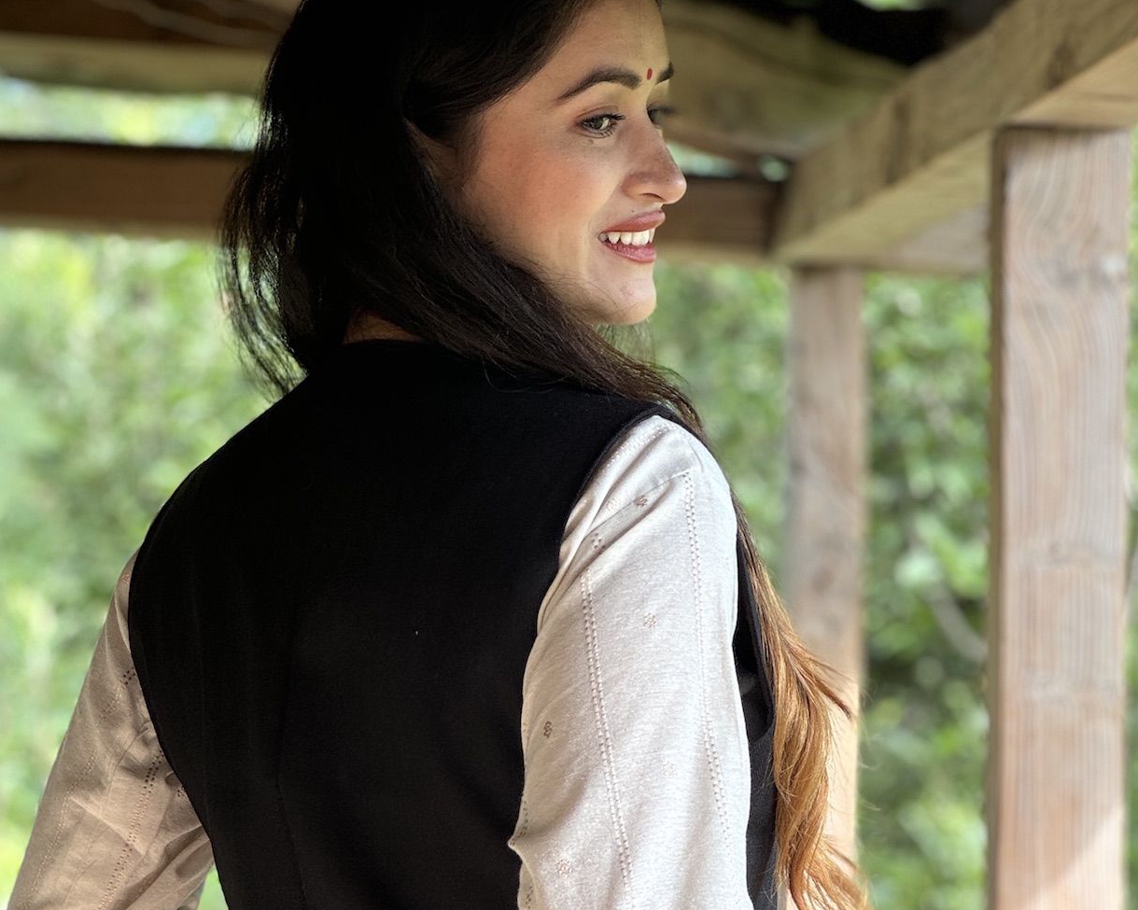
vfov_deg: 13.5
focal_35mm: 114
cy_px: 688
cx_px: 589
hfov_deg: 16.9
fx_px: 3839
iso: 50
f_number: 2.8
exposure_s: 1/99
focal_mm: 9
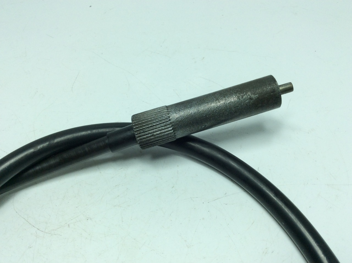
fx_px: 325
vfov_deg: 44.1
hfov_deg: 56.9
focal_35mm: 32
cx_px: 176
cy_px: 132
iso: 32
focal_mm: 3.3
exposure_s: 1/534
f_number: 2.4
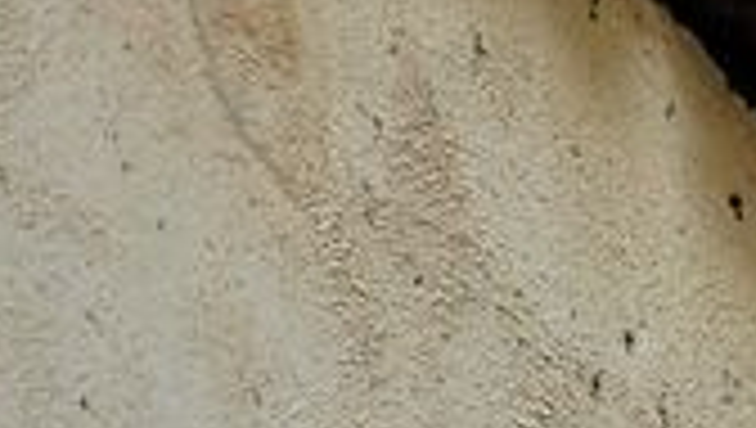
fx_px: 11782
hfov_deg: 3.6
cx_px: 1606
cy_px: 243
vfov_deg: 2.1
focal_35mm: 587
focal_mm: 70
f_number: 5.6
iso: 400
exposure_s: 1/250
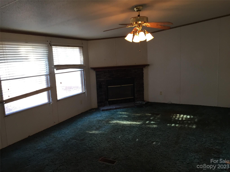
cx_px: 115
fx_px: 193
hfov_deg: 61.7
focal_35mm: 29
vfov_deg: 48.2
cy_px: 86
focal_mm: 4.15
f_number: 2.2
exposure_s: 1/30
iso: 64
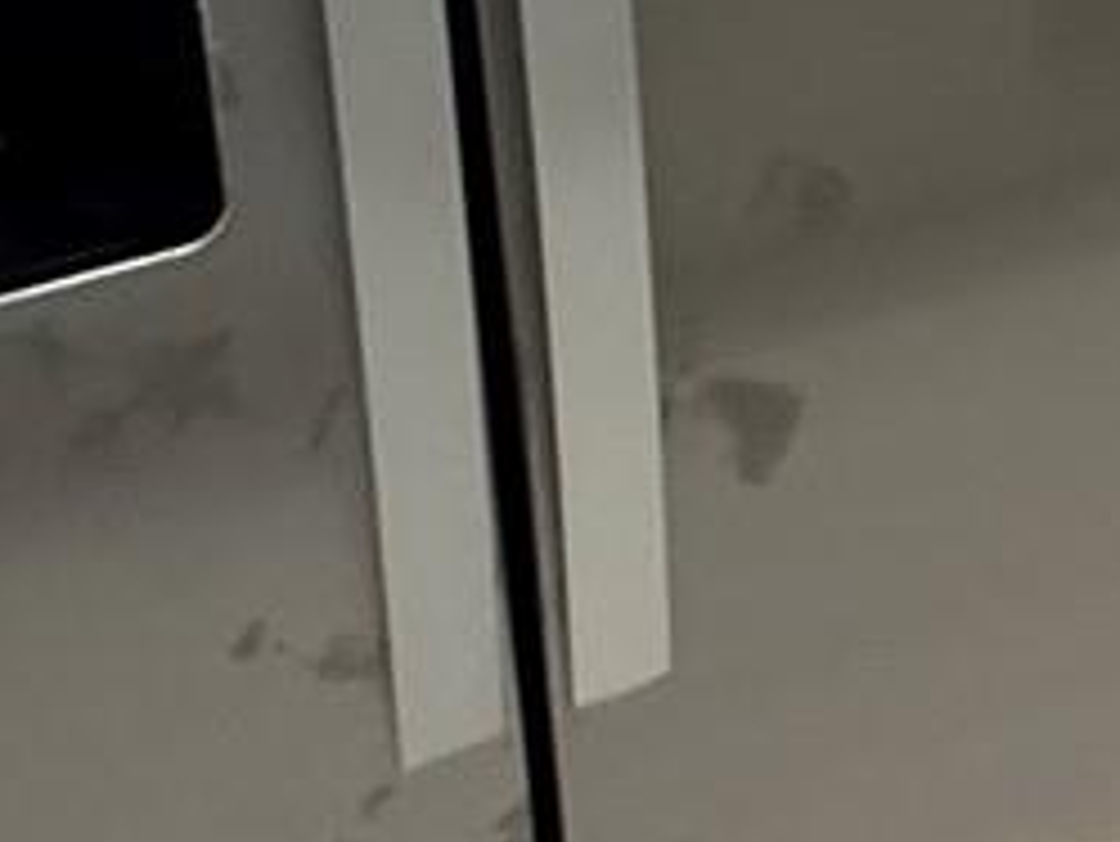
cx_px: 1939
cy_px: -698
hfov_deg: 17.9
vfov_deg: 14.4
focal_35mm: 90
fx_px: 2913
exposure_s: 1/60
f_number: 2.2
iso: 200
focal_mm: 2.22
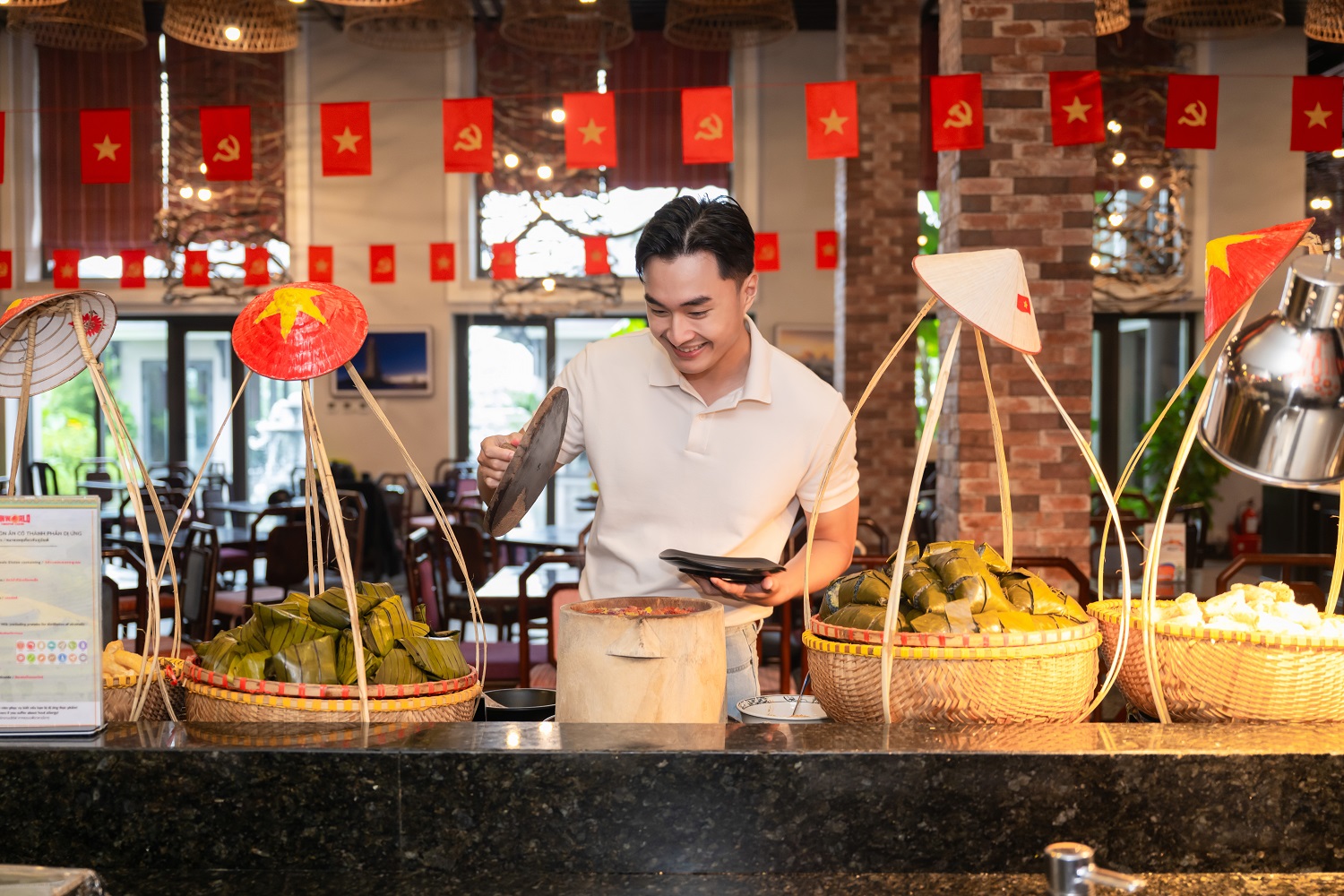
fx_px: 1381
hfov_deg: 51.9
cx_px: 672
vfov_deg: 35.9
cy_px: 448
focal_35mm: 37
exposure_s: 1/160
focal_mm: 37
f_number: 2.8
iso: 800
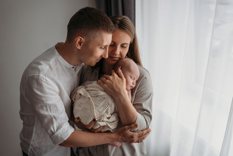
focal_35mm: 35
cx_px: 116
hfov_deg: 54.4
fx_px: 227
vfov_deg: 37.9
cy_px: 78
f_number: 2.5
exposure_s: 1/125
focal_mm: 35
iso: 200
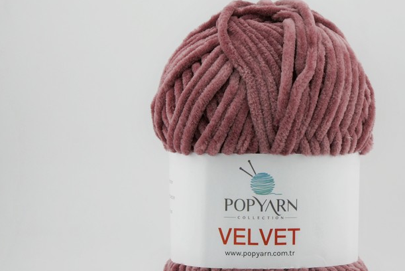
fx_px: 1193
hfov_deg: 19.2
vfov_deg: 12.9
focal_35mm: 106
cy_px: 193
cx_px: 260
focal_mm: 48
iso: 200
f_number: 9
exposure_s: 1/320
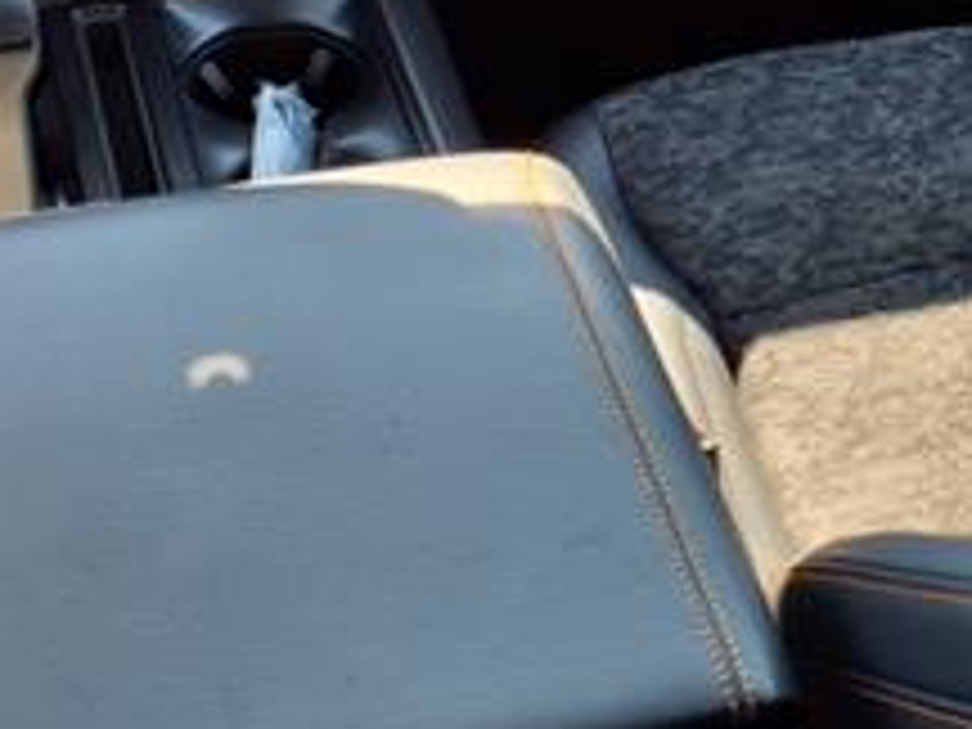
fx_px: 2246
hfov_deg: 23.6
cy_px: 27
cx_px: 922
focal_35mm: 80
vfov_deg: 18.0
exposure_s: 1/125
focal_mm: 3.58
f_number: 1.9
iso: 40
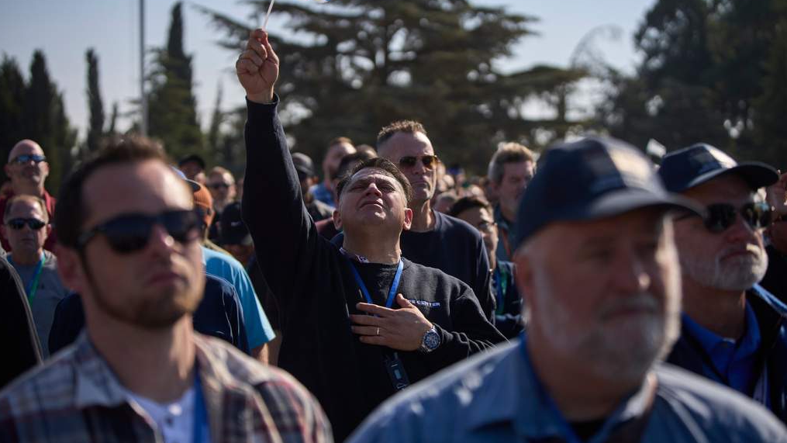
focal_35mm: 74
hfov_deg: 28.6
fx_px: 1544
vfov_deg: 16.3
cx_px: 392
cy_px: 204
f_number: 2.8
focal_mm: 70
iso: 200
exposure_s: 1/5000
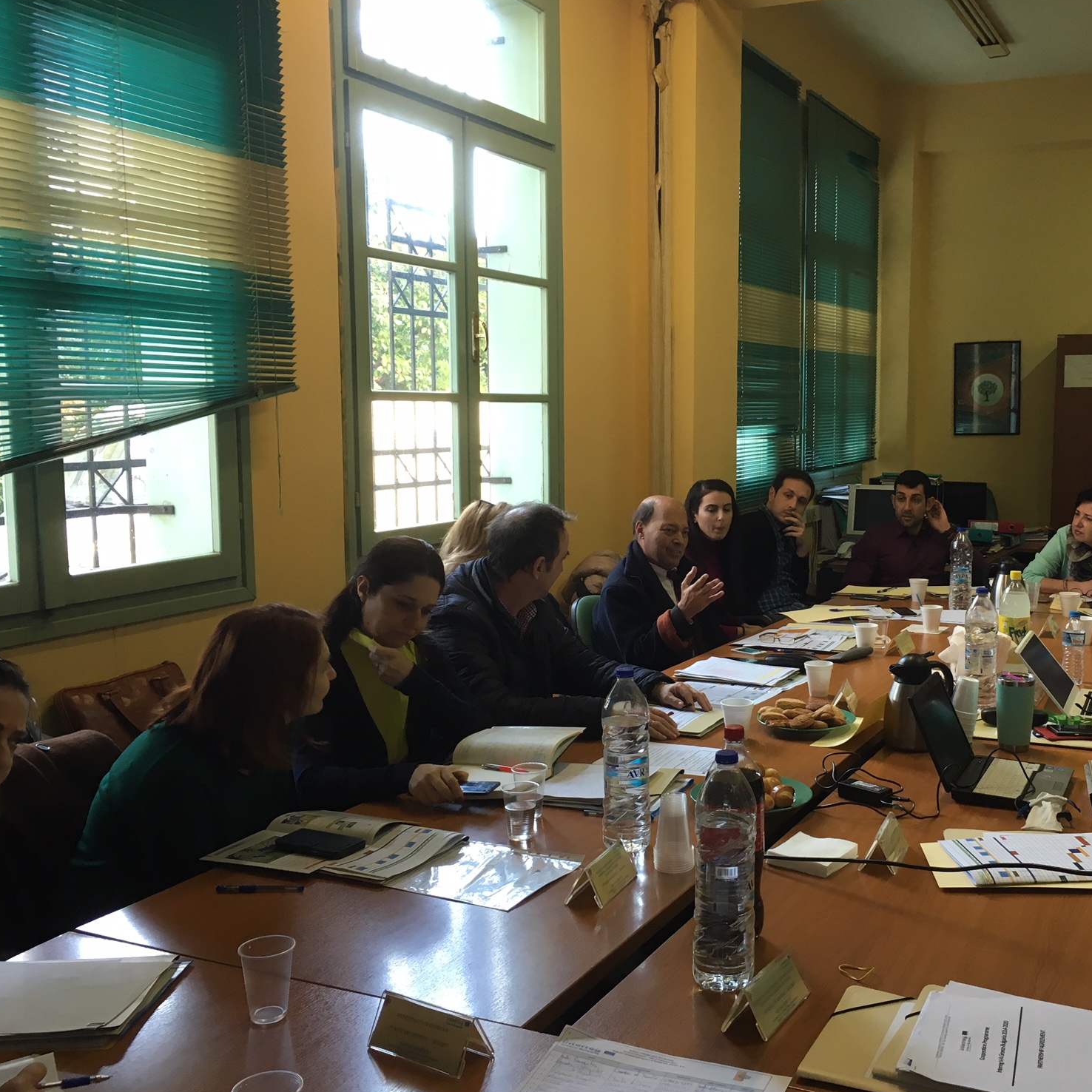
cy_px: 542
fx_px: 1249
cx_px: 739
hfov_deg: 46.4
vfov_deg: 47.2
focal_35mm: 35
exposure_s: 1/33
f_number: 2.2
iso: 80
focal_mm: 4.15
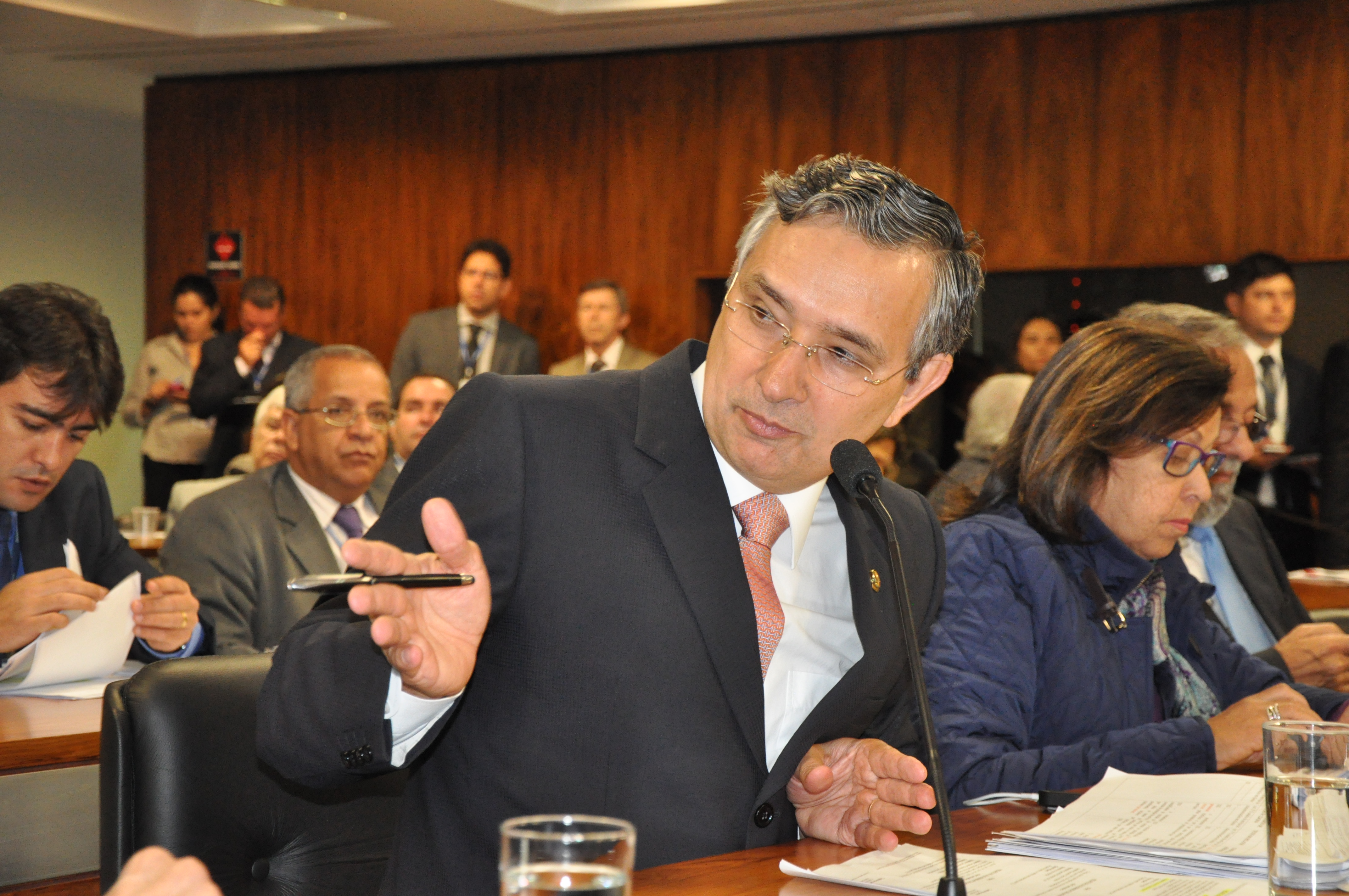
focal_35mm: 78
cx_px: 674
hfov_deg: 26.0
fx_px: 2919
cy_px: 448
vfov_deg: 17.4
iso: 2000
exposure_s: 1/60
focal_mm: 52
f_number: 5
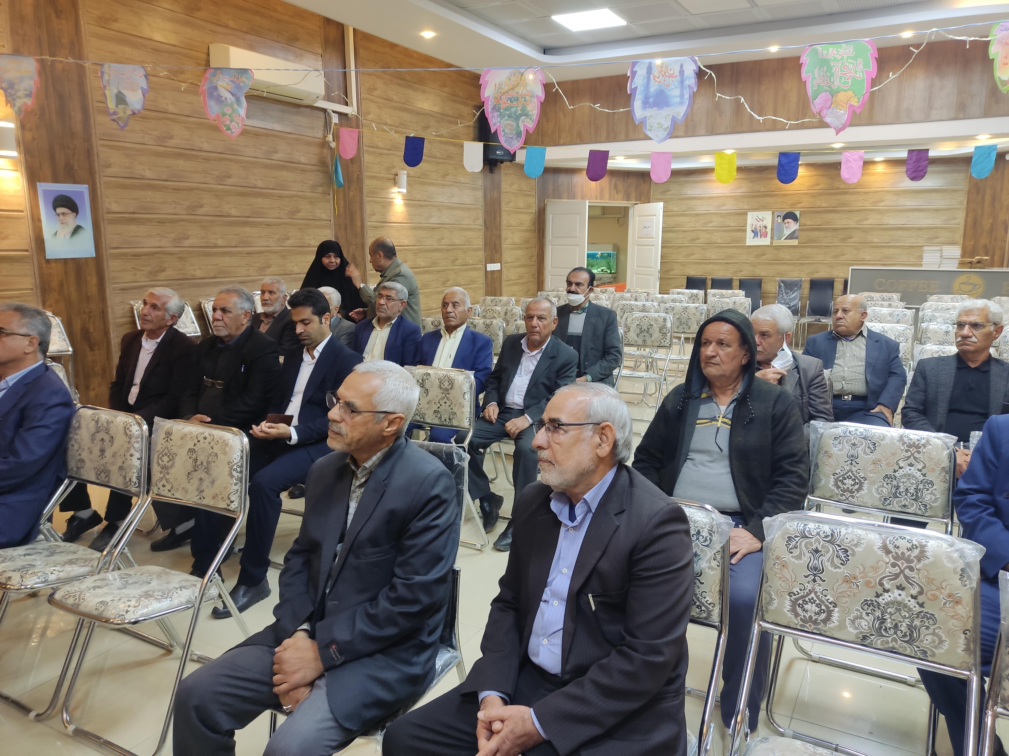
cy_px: 378
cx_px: 504
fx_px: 729
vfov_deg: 54.9
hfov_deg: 69.4
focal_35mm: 25
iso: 191
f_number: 1.79
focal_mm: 4.71
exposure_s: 1/33
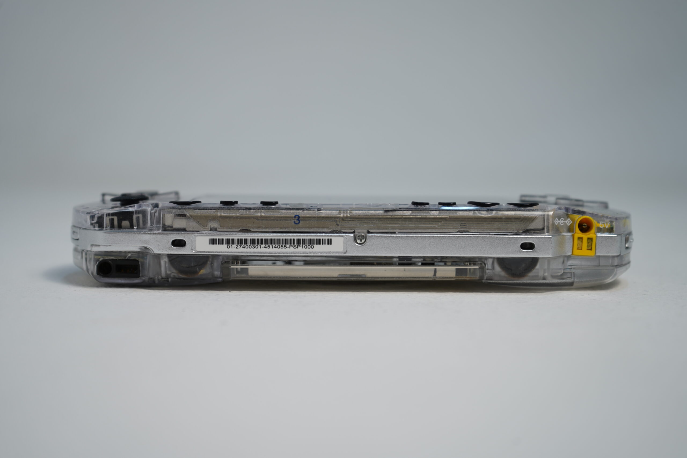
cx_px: 344
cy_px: 229
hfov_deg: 36.2
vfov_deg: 24.6
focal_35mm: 55
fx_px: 1050
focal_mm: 55
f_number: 5.6
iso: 64
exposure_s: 1/10
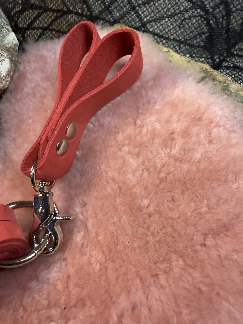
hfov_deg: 56.8
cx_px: 122
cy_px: 162
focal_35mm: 24
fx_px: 225
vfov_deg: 71.6
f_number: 2.2
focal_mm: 2.22
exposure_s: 1/100
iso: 320
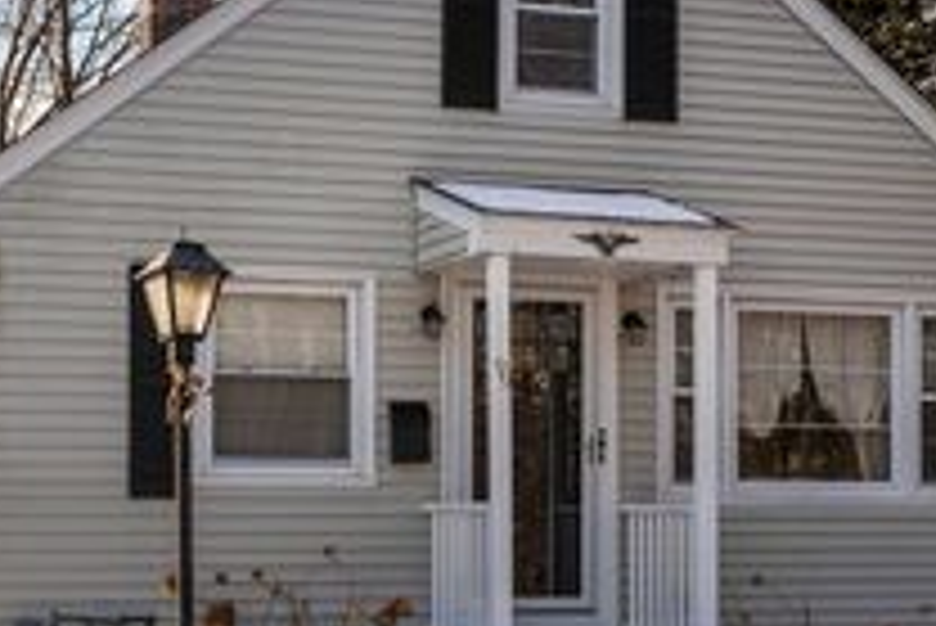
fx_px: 1873
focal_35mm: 72
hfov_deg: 27.8
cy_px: 268
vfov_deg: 18.9
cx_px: 297
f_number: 8
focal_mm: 30
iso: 800
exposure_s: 1/640
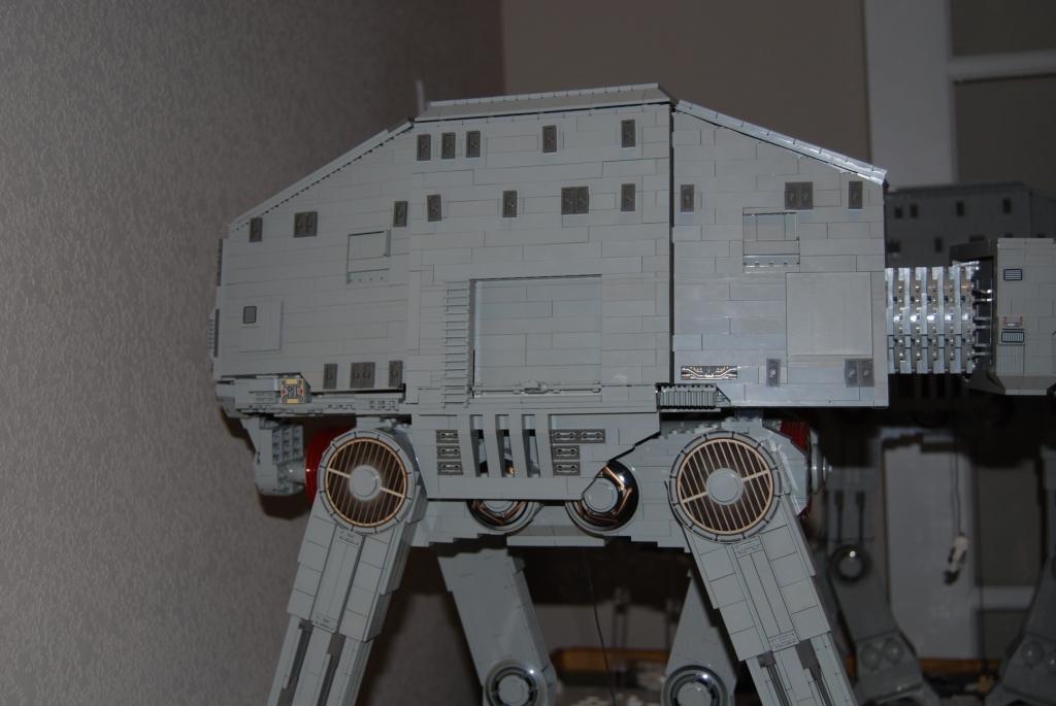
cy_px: 353
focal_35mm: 45
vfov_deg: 29.9
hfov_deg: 43.6
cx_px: 528
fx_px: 1321
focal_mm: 30
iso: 100
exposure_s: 1/125
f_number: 4.2
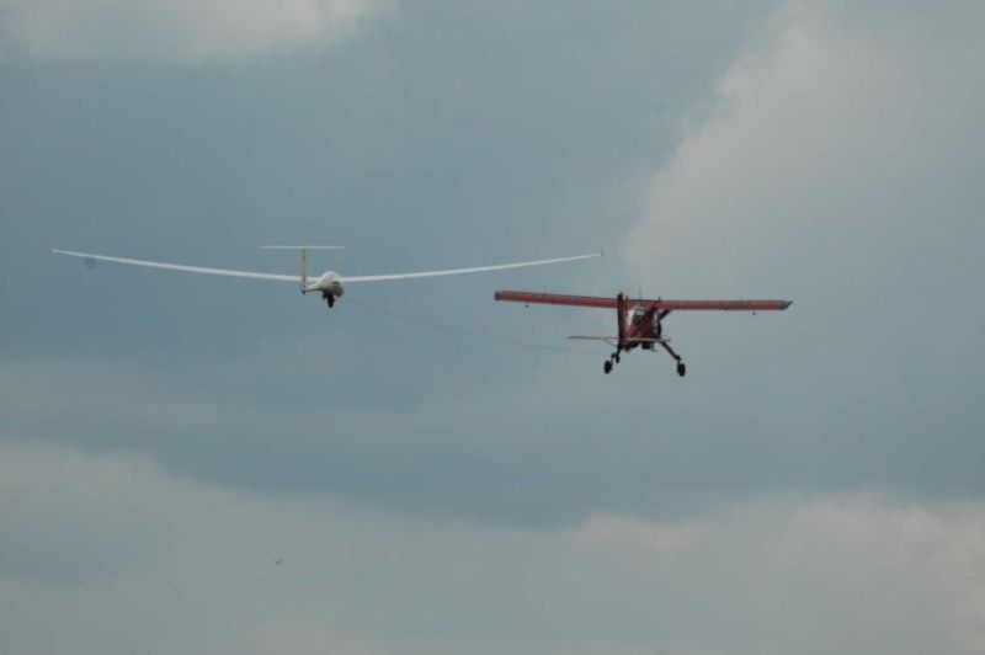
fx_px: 12302
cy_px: 328
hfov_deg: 4.6
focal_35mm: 450
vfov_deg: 3.0
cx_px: 492
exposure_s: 1/1000
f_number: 7.1
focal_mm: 300
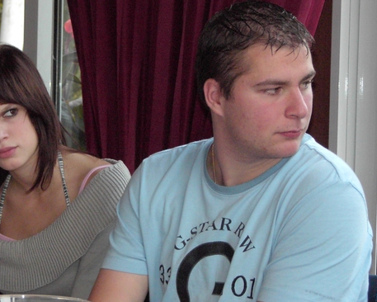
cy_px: 135
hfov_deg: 13.7
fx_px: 1574
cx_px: 167
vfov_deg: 11.0
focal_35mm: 141
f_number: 3.1
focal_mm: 16.9
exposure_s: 1/130
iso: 400
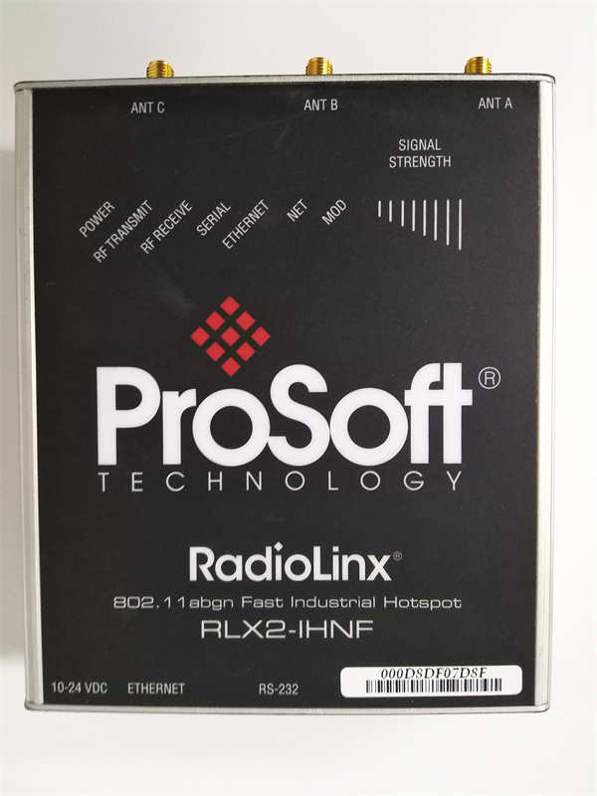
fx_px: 598
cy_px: 398
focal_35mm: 26
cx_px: 298
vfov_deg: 67.3
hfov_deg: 53.1
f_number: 1.8
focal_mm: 3.63
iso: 357
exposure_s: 1/25
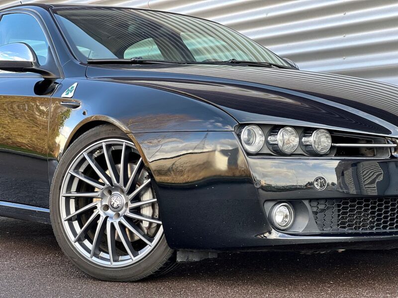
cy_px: 149
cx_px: 199
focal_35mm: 77
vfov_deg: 19.1
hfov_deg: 25.3
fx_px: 885
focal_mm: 9
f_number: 2.8
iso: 80
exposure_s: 1/121
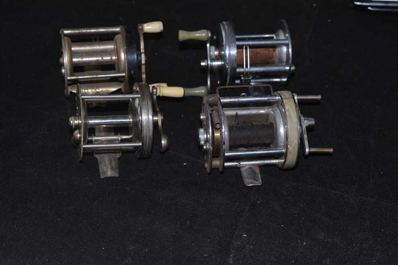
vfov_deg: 22.6
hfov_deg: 33.4
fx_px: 663
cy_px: 132
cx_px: 199
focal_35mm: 60
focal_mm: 40
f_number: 8
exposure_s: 1/60
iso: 100
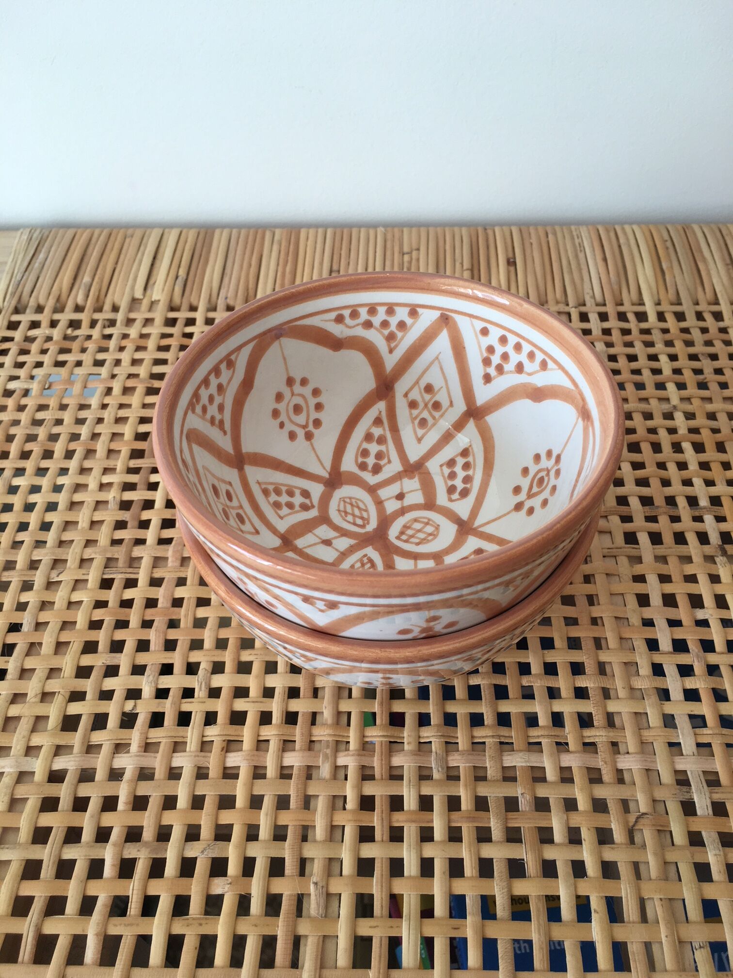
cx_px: 366
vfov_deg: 61.7
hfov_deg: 48.2
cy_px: 489
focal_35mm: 29
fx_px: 819
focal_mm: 4.15
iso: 25
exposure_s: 1/50
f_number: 2.2
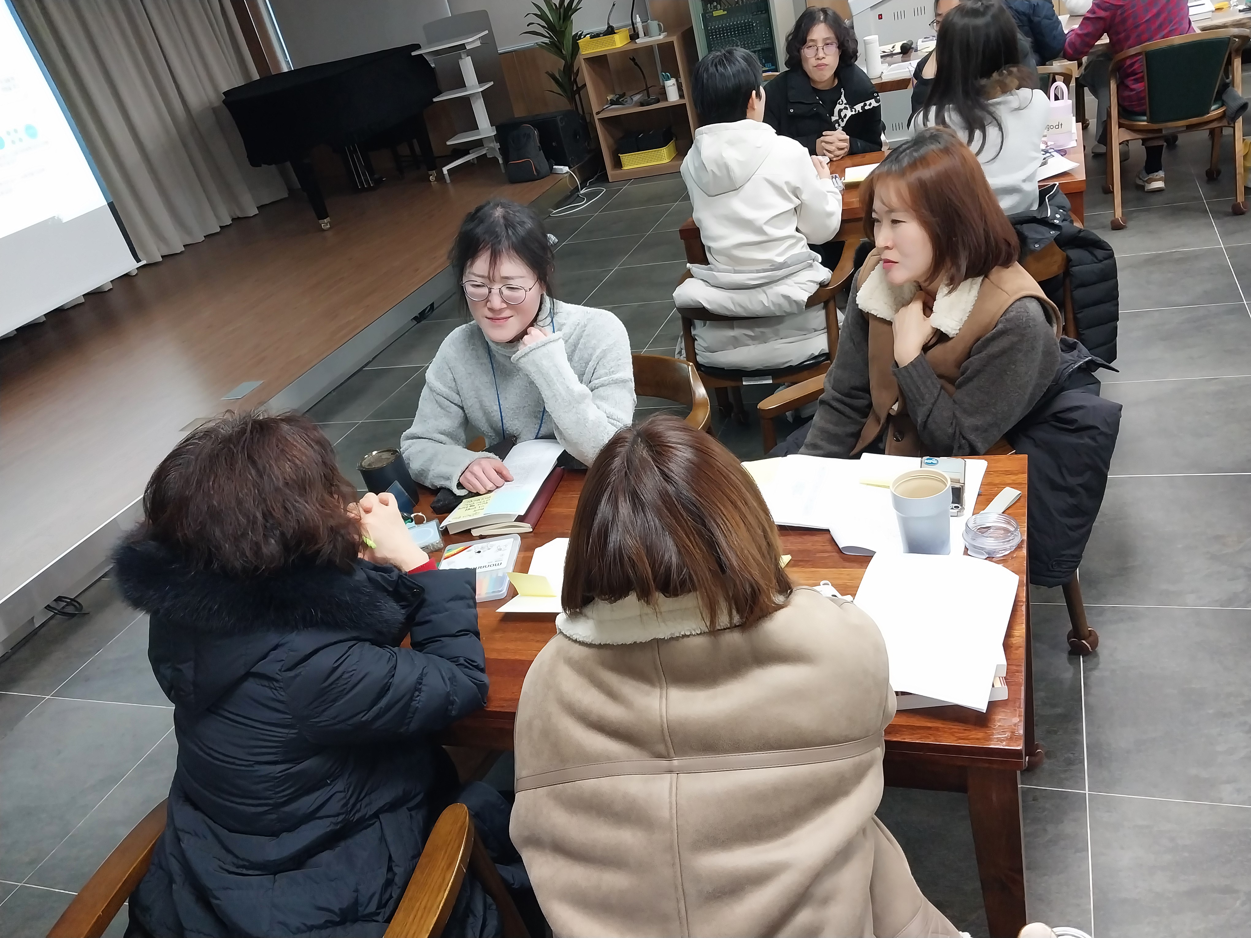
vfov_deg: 53.1
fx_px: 940
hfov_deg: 67.3
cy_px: 469
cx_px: 626
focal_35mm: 26
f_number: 1.8
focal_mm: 4
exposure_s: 1/60
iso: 250
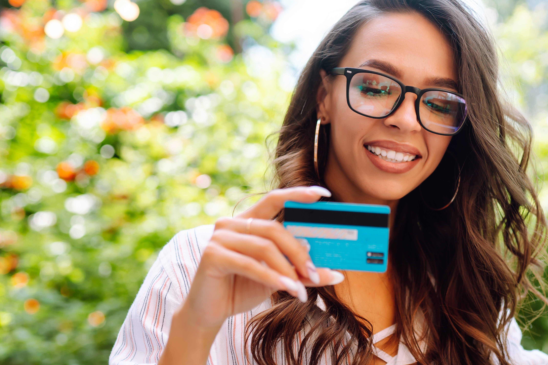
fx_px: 944
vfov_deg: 21.8
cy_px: 259
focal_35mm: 62
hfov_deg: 32.1
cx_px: 368
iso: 160
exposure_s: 1/640
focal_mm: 35
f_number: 2
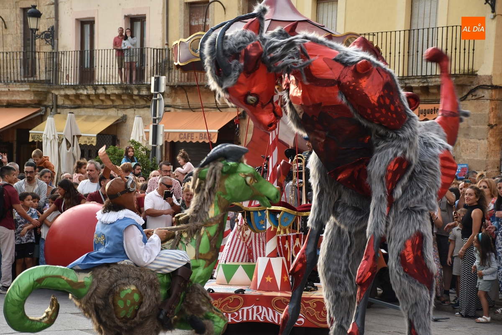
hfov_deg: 21.9
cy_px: 168
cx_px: 251
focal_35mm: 93
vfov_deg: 14.7
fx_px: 1298
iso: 400
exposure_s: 1/80
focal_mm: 62
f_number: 5
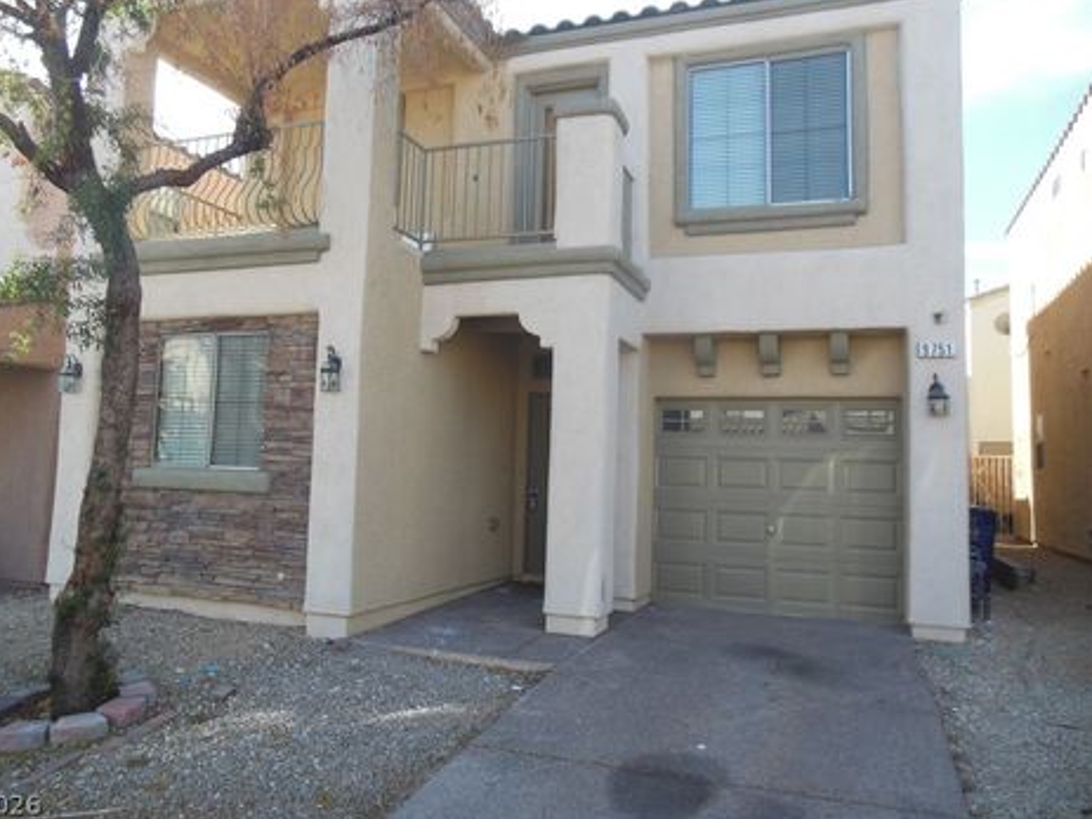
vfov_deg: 51.3
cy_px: 381
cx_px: 505
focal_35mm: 27
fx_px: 852
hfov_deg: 65.2
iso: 125
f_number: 3.2
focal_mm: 4.5
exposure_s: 1/400
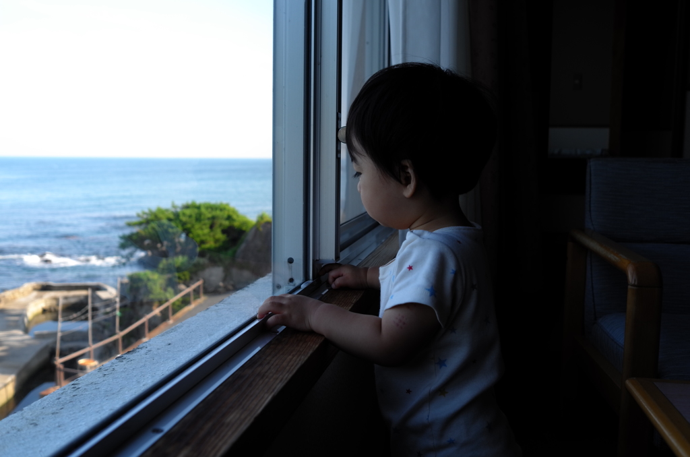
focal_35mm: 36
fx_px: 688
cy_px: 228
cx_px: 345
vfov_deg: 36.7
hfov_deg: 53.2
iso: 100
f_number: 4.5
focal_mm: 24
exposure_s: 1/250
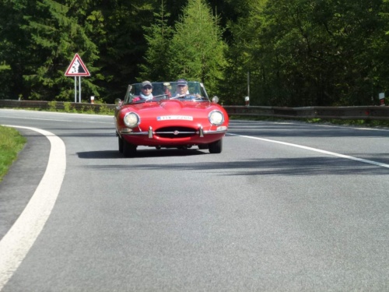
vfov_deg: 7.5
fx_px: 2214
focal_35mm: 197
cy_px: 146
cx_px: 194
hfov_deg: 10.0
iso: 160
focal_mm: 35.2
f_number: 5.5
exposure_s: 1/320
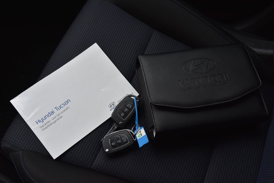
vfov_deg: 35.1
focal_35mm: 38
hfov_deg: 50.7
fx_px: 289
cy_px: 92
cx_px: 137
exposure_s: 1/125
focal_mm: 38
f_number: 5.6
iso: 500
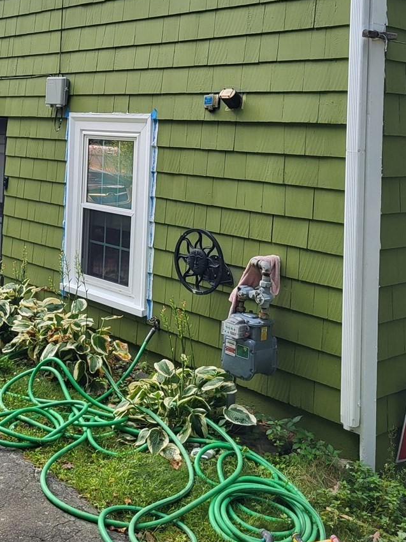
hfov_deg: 30.5
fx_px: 735
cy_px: 95
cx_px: 122
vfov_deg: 38.6
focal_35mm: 47
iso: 40
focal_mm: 5.4
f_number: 1.8
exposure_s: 1/1050
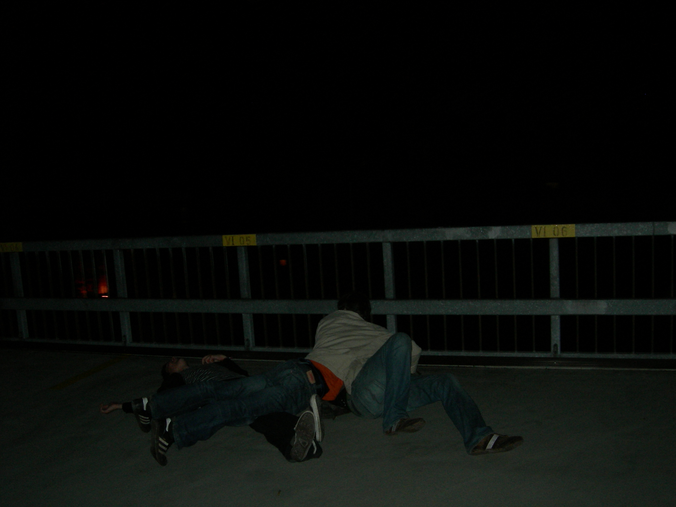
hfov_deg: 51.4
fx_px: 703
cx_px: 338
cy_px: 254
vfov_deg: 39.7
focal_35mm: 36
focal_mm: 7.5
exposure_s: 1/60.1
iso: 200
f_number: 4.8
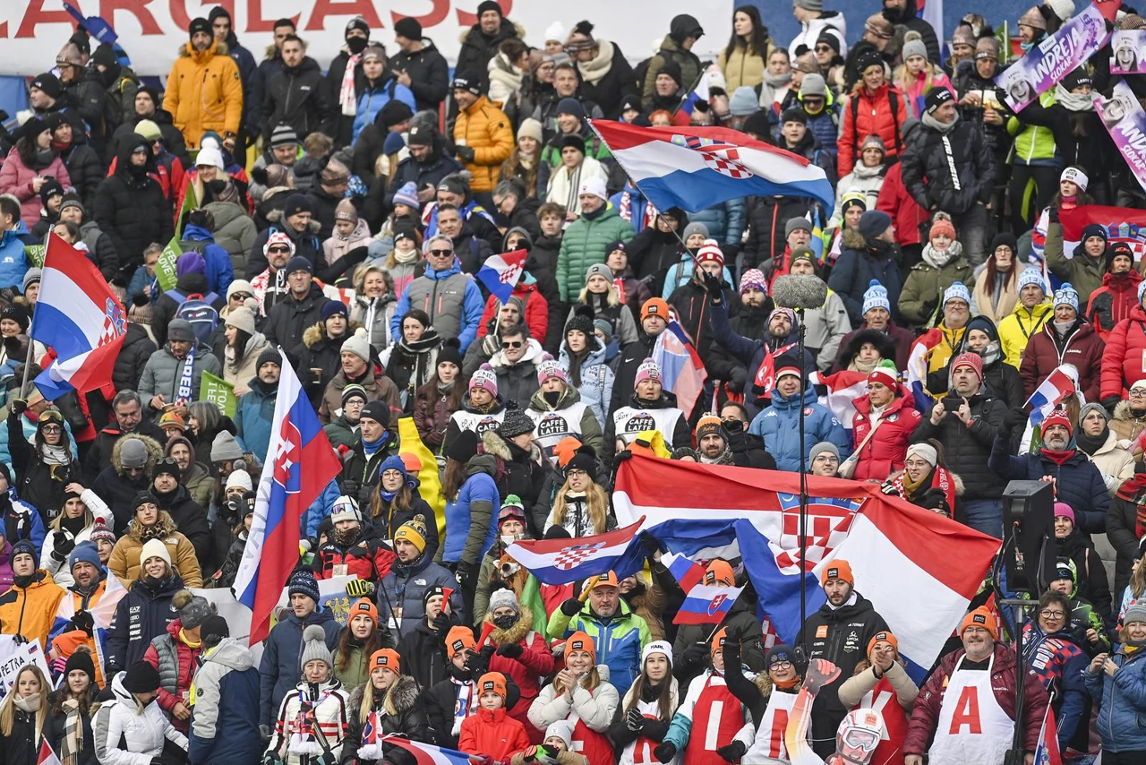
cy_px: 382
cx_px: 573
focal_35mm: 300
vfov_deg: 4.6
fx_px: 9552
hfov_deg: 6.9
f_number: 2.8
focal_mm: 300
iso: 200
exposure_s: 1/1250
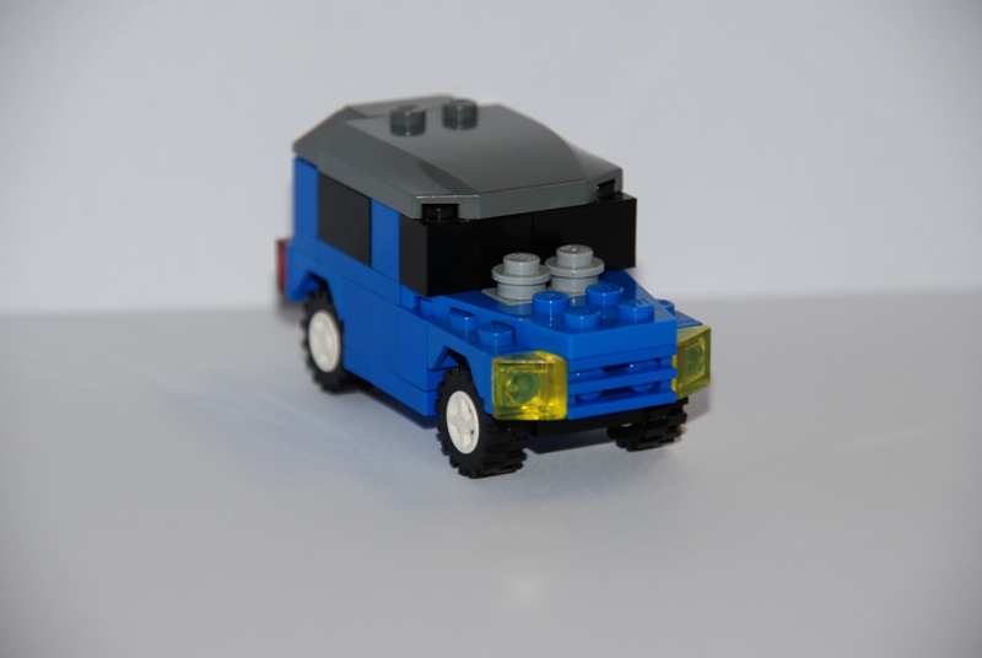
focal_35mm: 300
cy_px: 329
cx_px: 491
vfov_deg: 4.6
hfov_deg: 6.9
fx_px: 8195
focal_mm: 200
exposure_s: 1/60
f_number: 6.3
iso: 200
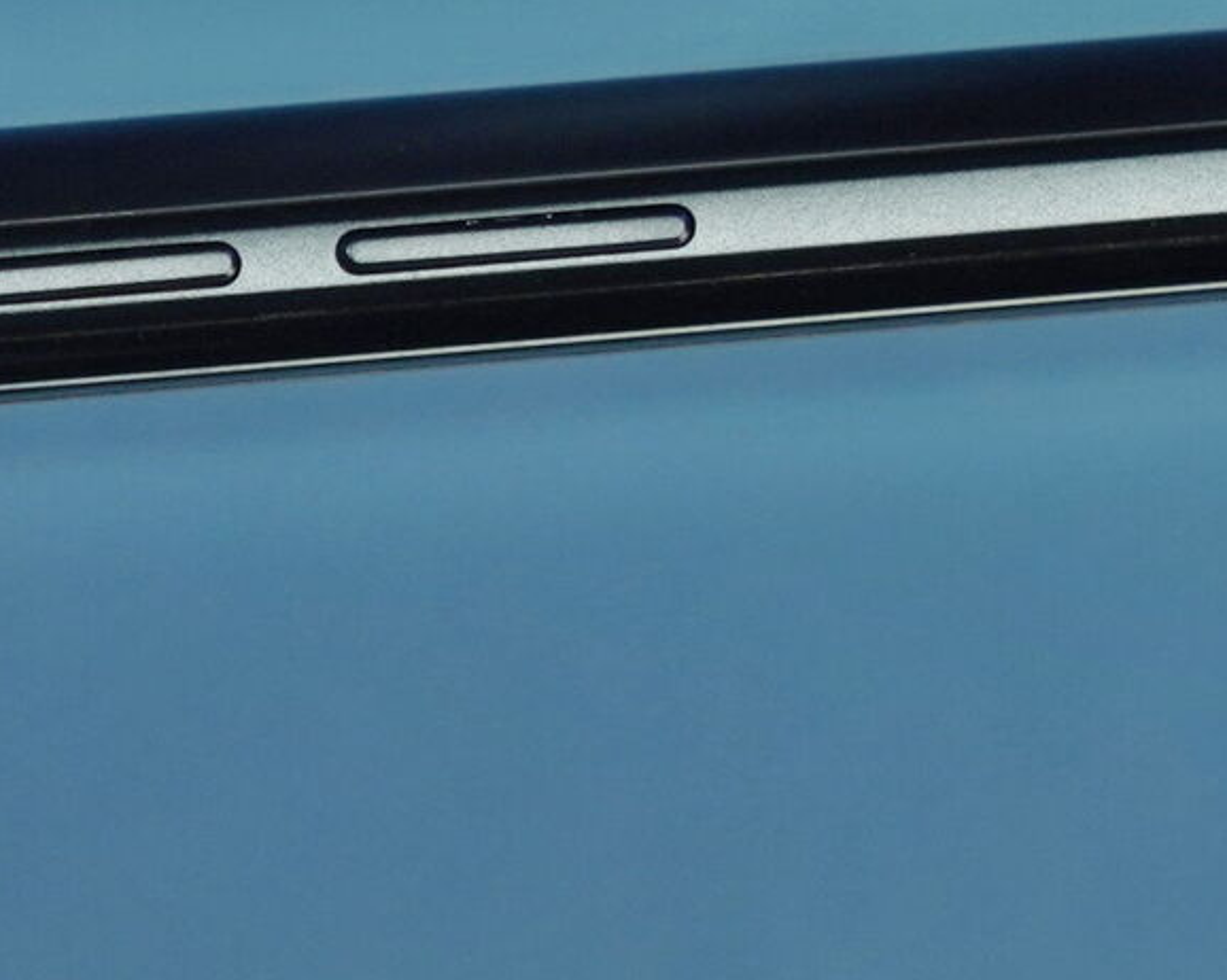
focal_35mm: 156
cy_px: 354
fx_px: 5663
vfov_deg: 9.9
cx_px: 522
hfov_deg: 12.4
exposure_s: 1/160
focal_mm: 50
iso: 640
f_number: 7.1
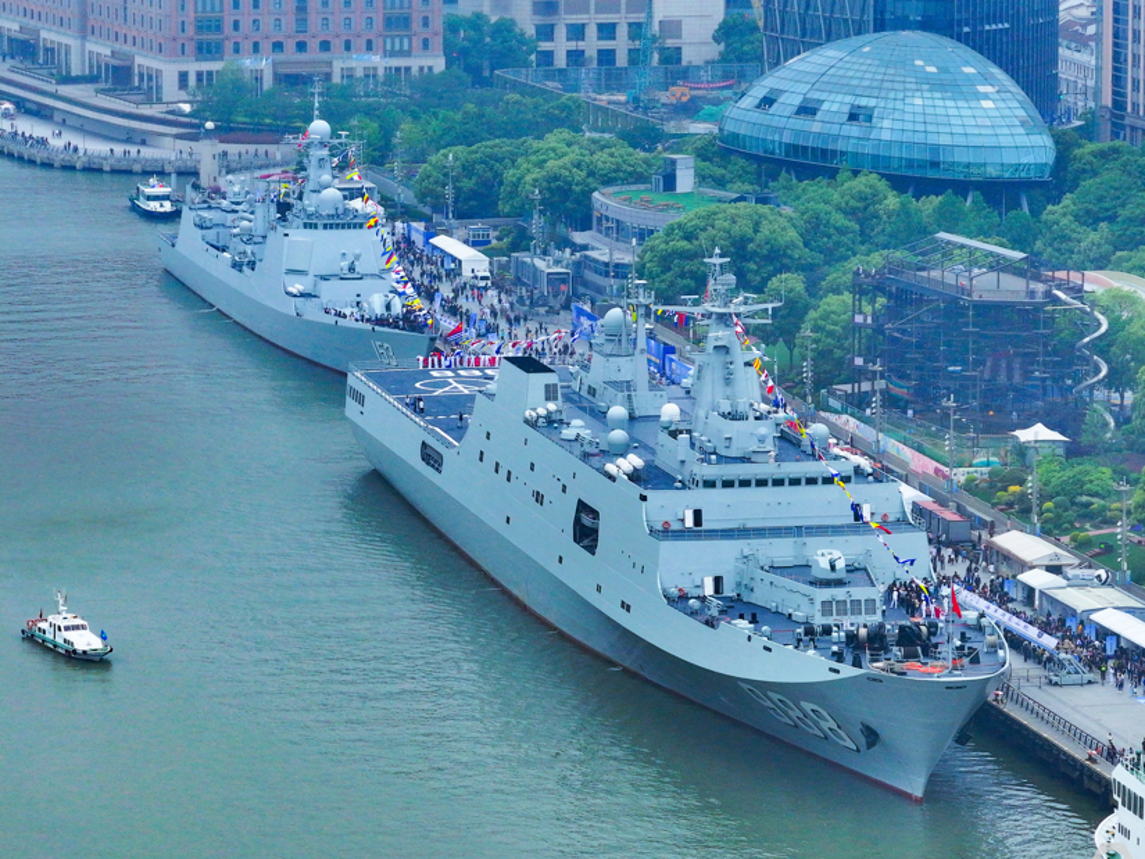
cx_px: 612
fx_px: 5988
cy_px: 430
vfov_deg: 8.2
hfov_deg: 10.9
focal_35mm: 181
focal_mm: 30.71
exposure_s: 1/240
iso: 110
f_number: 3.4
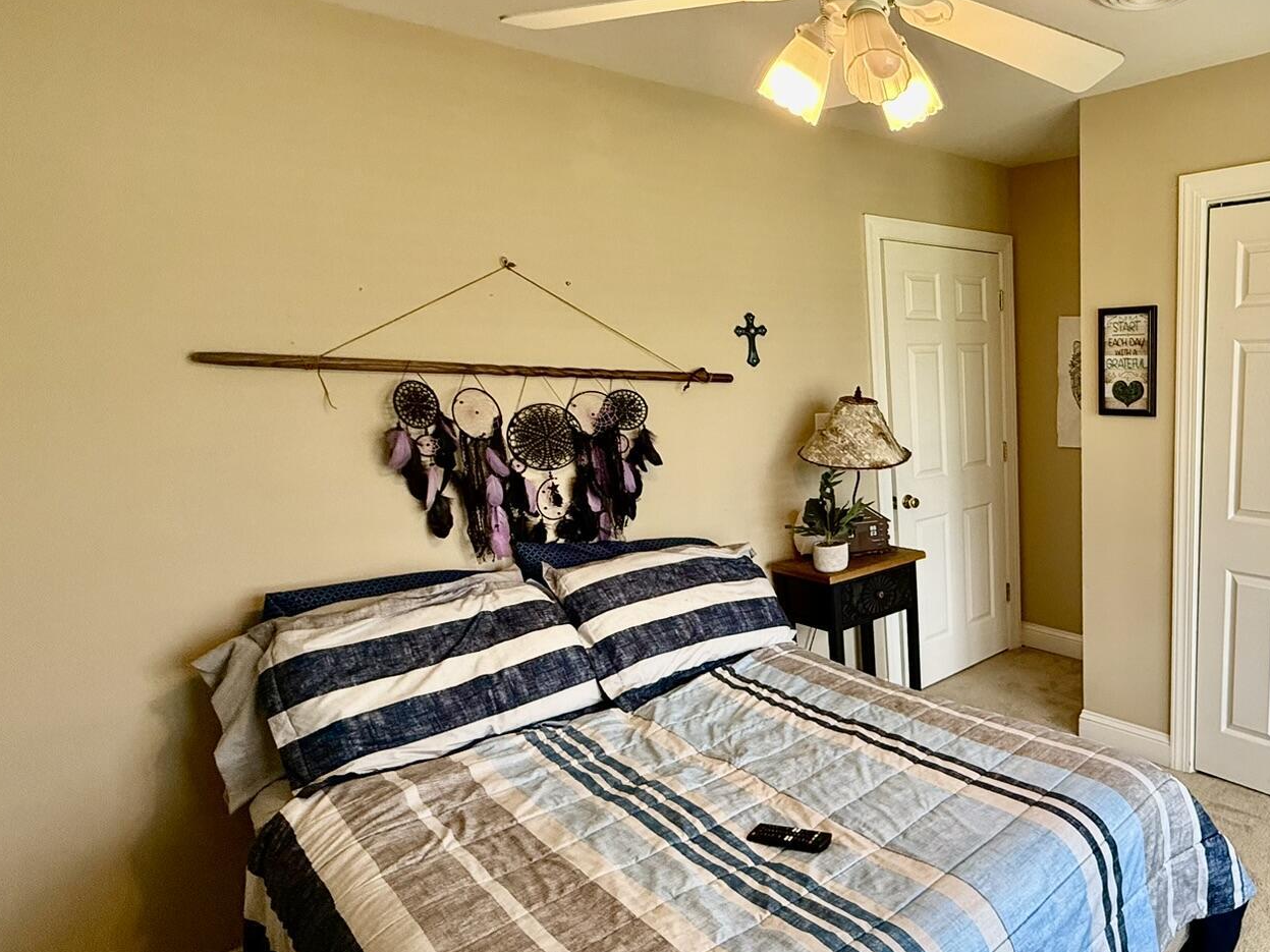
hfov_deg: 66.6
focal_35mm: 23
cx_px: 1030
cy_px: 511
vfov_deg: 58.8
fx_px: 844
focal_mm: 2.22
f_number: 2.2
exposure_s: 1/99
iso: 160
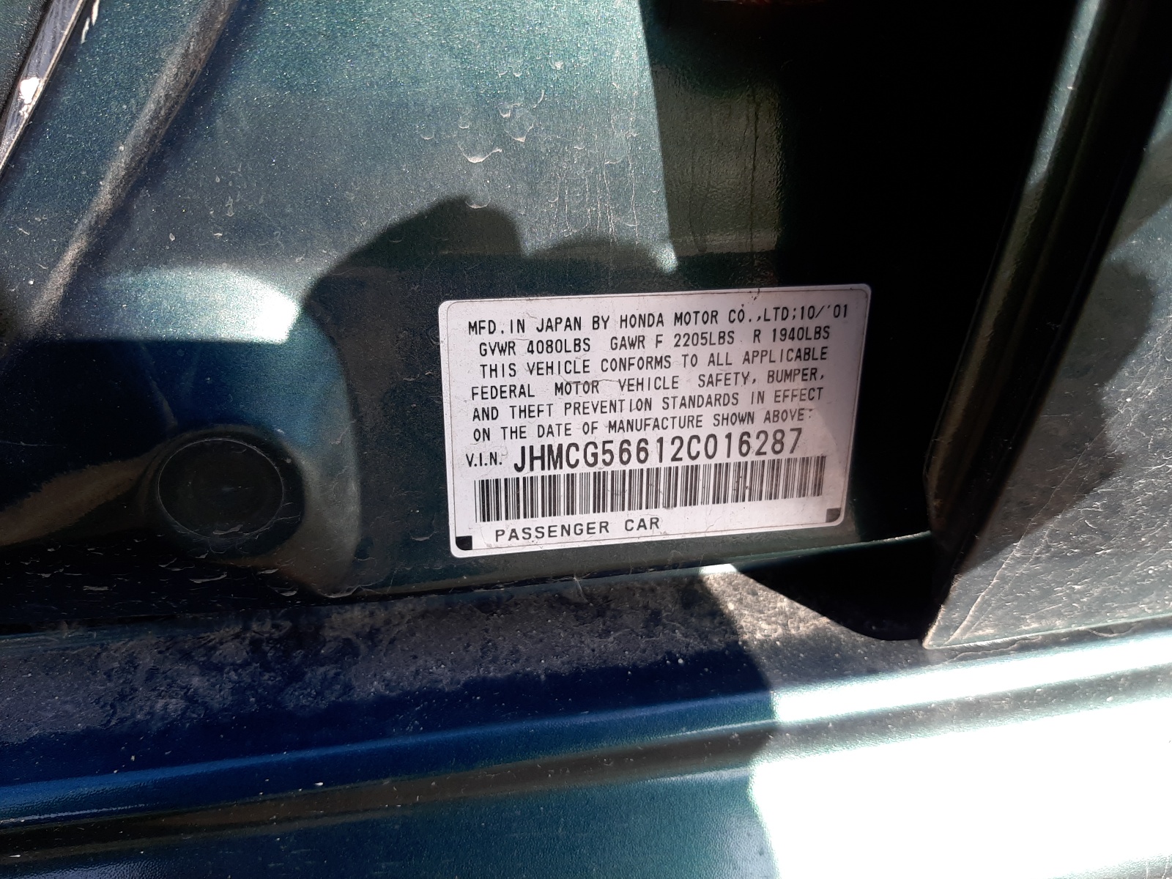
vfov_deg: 53.1
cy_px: 440
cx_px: 586
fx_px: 880
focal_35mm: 26
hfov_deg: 67.3
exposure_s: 1/385
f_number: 1.7
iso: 40
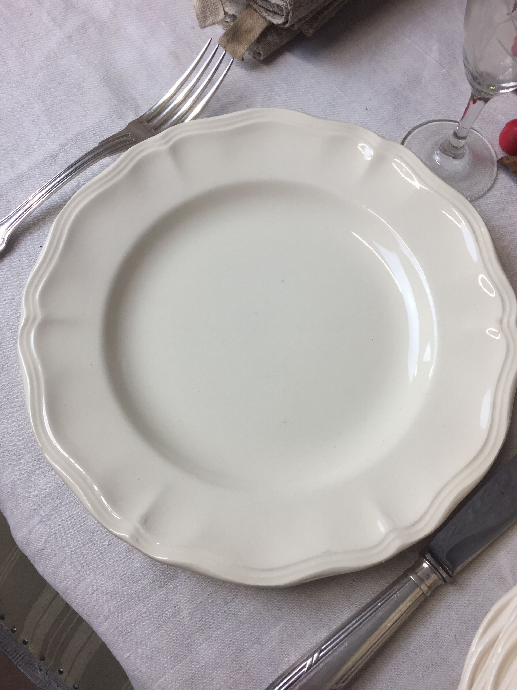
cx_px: 258
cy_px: 345
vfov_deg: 61.7
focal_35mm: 29
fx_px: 577
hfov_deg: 48.2
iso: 50
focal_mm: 4.15
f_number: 2.2
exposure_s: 1/100
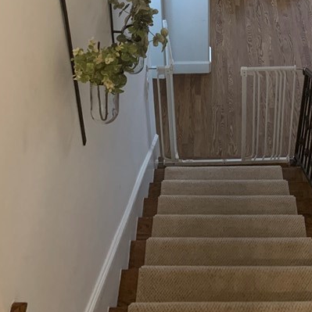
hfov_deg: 28.8
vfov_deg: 25.7
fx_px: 602
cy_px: -73
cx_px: 221
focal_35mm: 59
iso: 320
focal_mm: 4.25
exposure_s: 1/60
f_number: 1.8
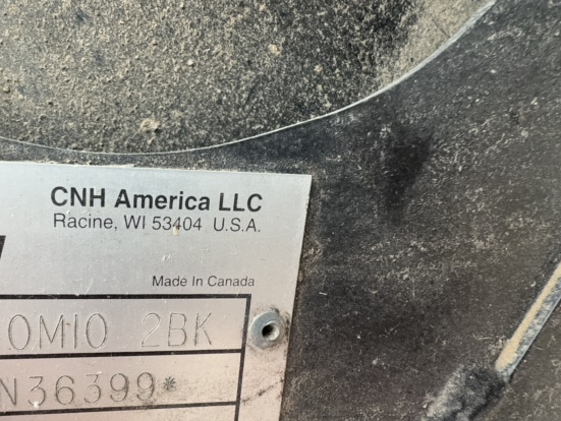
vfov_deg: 52.5
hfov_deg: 62.4
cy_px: 267
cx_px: 124
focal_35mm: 26
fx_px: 422
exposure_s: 1/114
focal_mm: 2.22
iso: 100
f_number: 2.2
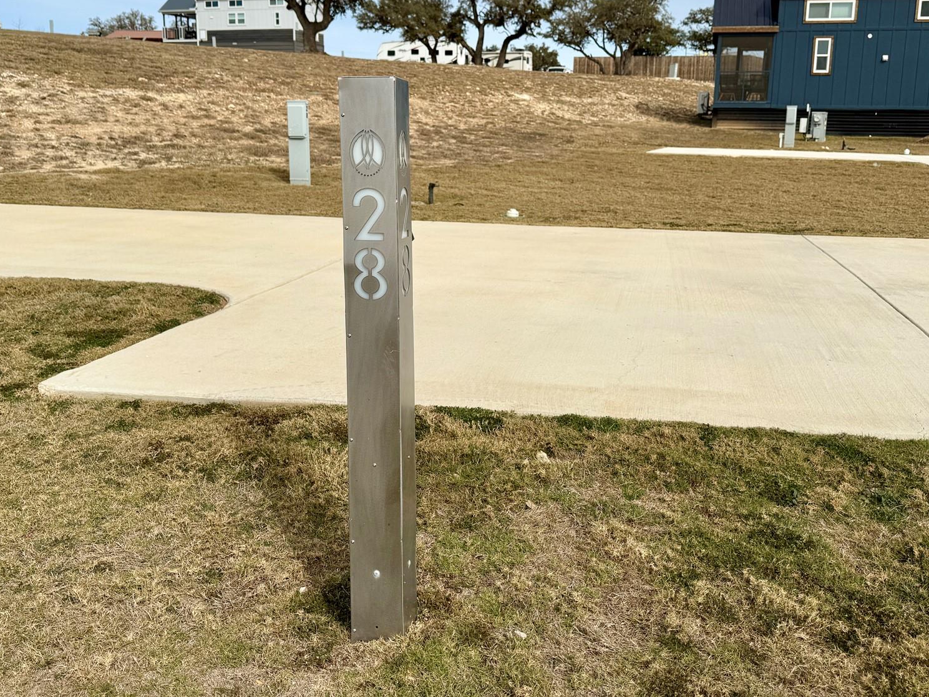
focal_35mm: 33
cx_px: 465
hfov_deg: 55.3
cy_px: 288
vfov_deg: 42.8
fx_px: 886
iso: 80
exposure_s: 1/7353
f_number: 1.78
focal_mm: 6.76
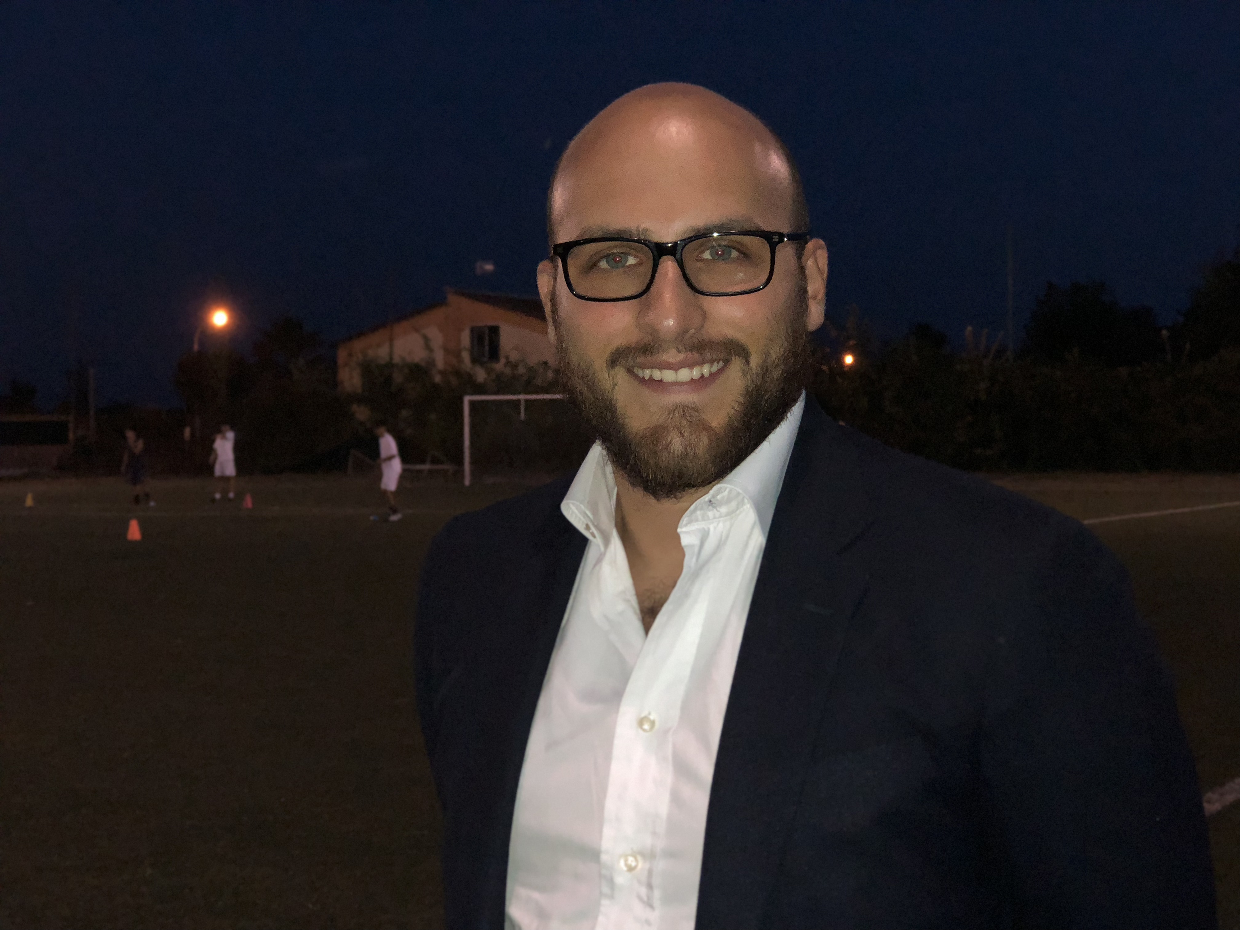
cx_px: 620
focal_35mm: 57
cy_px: 465
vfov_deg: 25.7
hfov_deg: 33.8
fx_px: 2042
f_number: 2.8
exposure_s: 1/50
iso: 500
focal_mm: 6.6
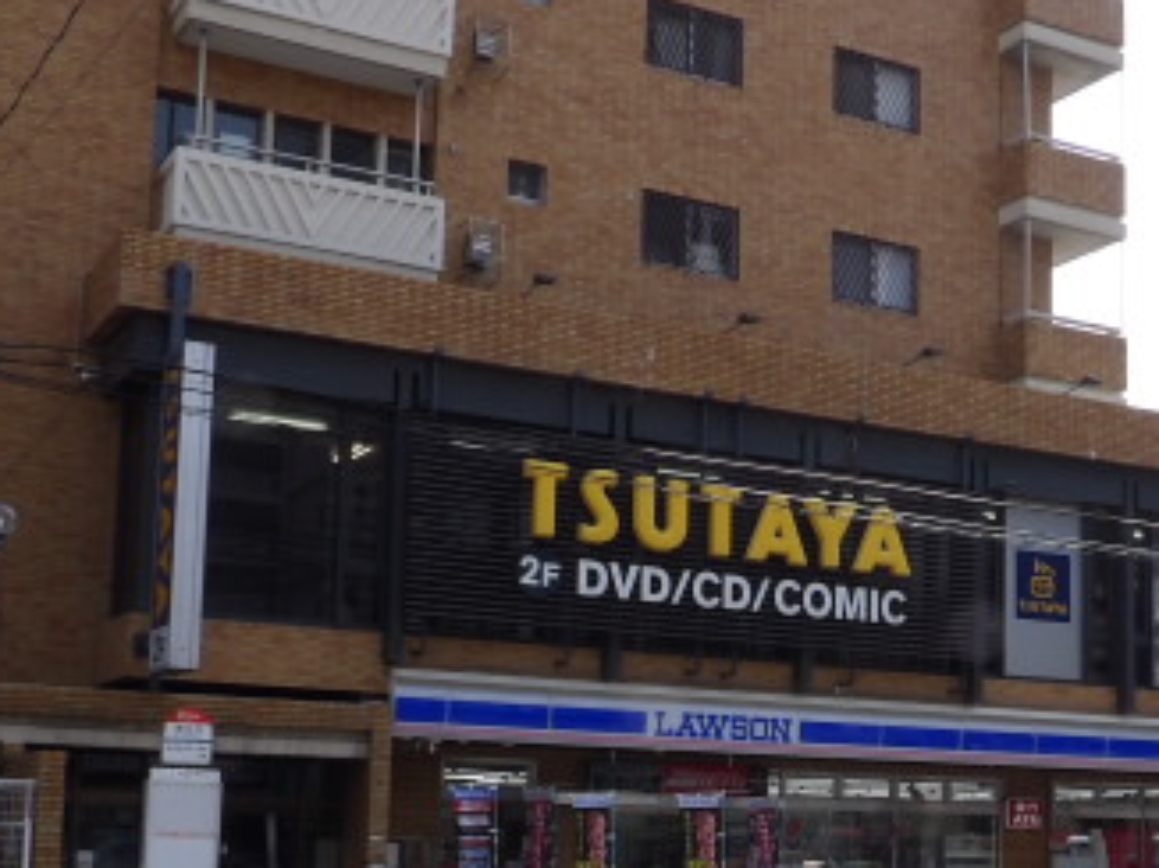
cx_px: 860
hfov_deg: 34.3
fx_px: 1840
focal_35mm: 55
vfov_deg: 26.0
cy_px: 708
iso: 100
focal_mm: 5
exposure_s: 1/200
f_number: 5.9
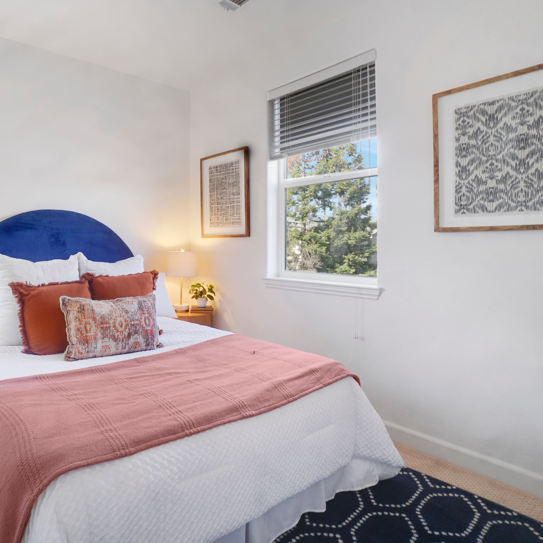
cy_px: 264
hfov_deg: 73.2
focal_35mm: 20
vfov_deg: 74.8
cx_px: 196
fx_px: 355
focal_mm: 10
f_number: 9
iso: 125
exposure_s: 1/3.33
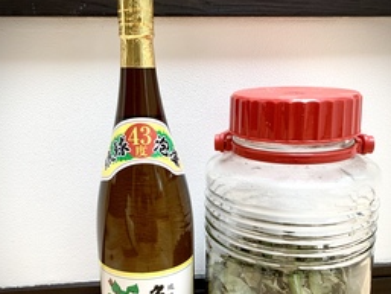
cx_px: 198
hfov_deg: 52.6
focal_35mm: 35
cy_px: 187
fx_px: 396
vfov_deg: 40.4
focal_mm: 4.25
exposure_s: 1/64
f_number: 1.8
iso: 100
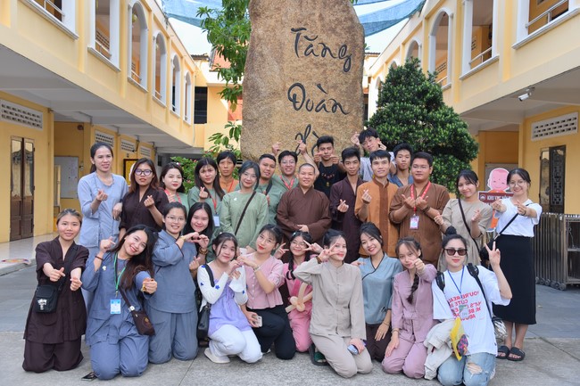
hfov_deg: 50.7
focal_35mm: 38
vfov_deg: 35.0
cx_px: 290
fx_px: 612
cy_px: 193
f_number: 5.6
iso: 160
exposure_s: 1/200
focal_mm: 38
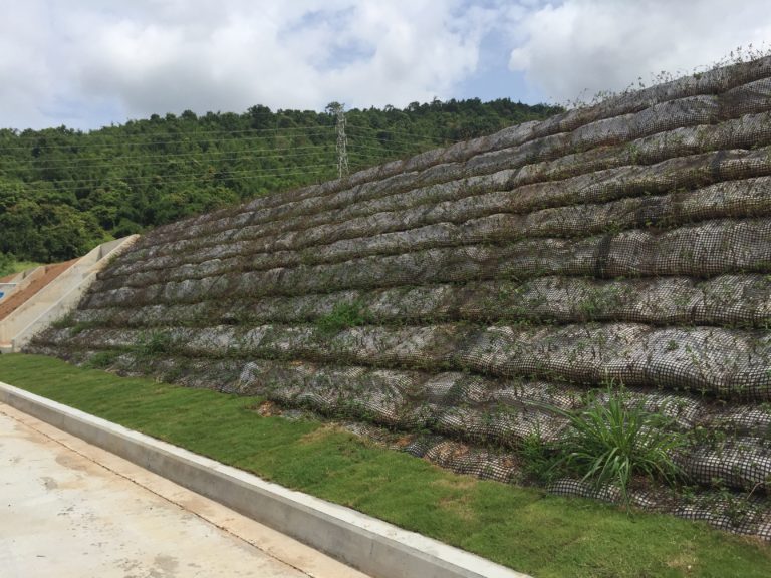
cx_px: 386
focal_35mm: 29
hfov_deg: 61.7
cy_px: 289
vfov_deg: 48.2
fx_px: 646
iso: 32
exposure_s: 1/3049
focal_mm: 4.15
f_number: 2.2
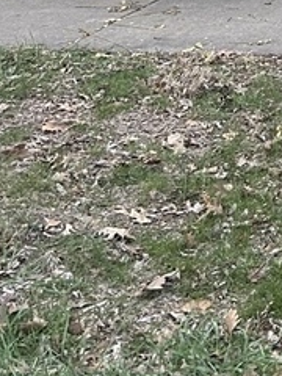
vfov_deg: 14.2
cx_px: 544
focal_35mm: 117
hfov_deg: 11.5
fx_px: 1271
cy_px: -368
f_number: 1.5
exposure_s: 1/106
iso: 125
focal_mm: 5.7
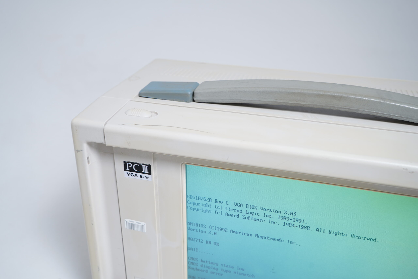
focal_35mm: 33
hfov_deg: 57.2
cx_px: 209
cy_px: 140
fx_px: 383
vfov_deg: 40.0
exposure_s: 1/6
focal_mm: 33
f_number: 6.3
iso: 160
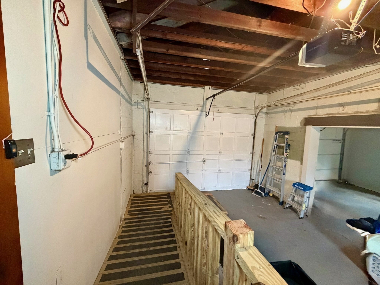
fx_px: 154
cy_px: 142
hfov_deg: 102.1
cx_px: 190
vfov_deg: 85.7
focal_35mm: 14
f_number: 2.2
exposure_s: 1/60
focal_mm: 2.22
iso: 800
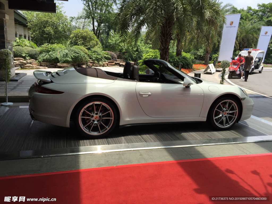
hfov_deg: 61.7
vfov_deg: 48.2
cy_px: 102
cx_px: 136
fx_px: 228
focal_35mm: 29
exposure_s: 1/989
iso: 32
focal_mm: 4.15
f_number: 2.2
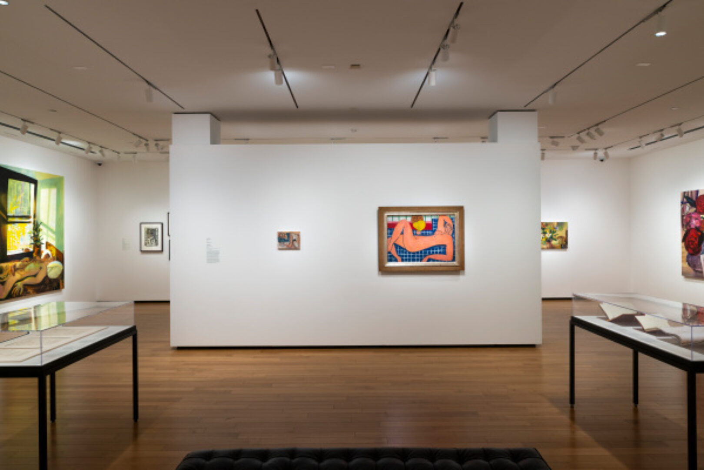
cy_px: 235
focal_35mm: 24
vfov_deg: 53.1
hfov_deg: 73.7
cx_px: 352
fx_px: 469
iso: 400
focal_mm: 24
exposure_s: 1/6
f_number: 8
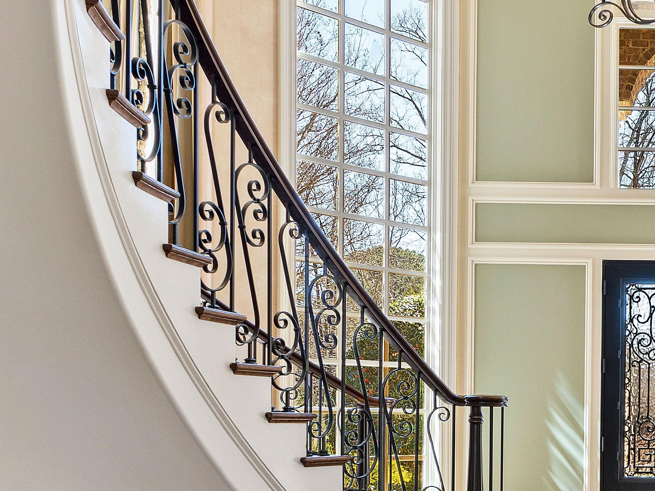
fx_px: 833
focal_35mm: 44
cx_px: 738
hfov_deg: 35.9
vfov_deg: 31.6
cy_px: 425
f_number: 8
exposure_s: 1/6
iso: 100
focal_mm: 10
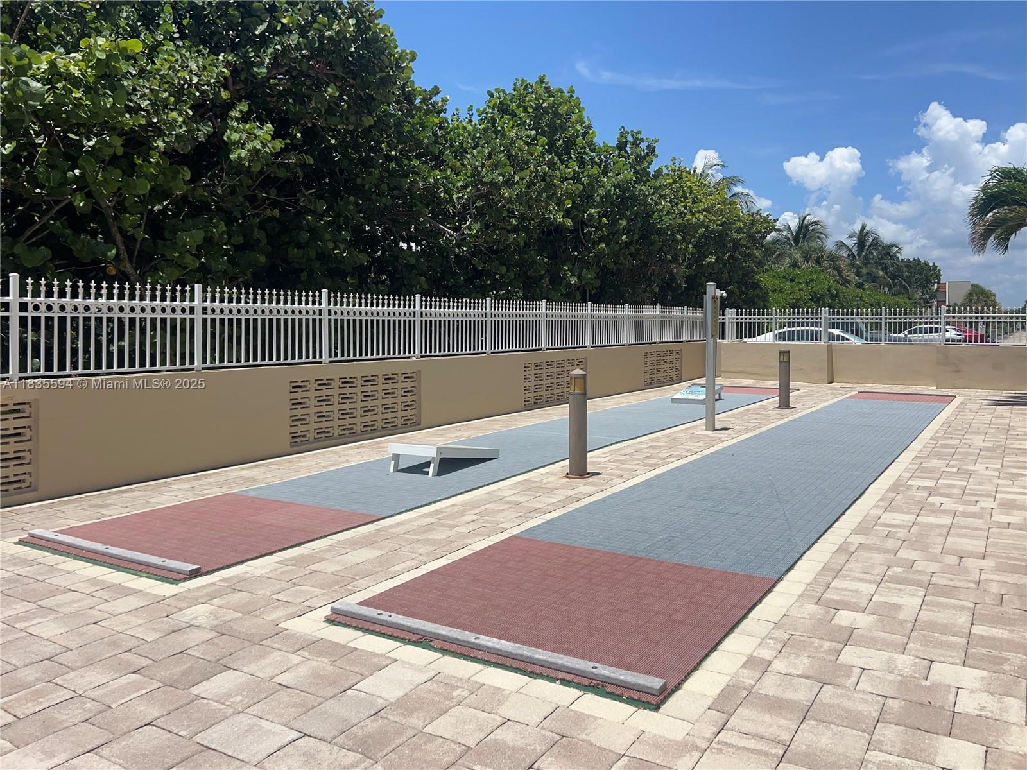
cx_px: 514
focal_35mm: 26
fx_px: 771
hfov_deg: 67.3
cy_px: 385
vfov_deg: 53.1
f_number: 1.5
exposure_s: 1/7463
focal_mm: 5.7
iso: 50
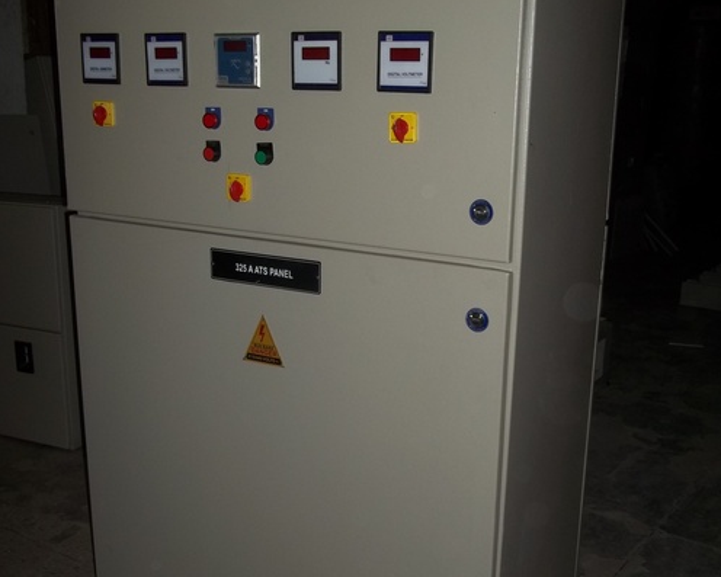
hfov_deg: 43.8
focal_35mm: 42
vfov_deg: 35.7
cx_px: 362
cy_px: 318
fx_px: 896
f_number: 2.9
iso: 64
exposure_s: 1/30
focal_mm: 5.7
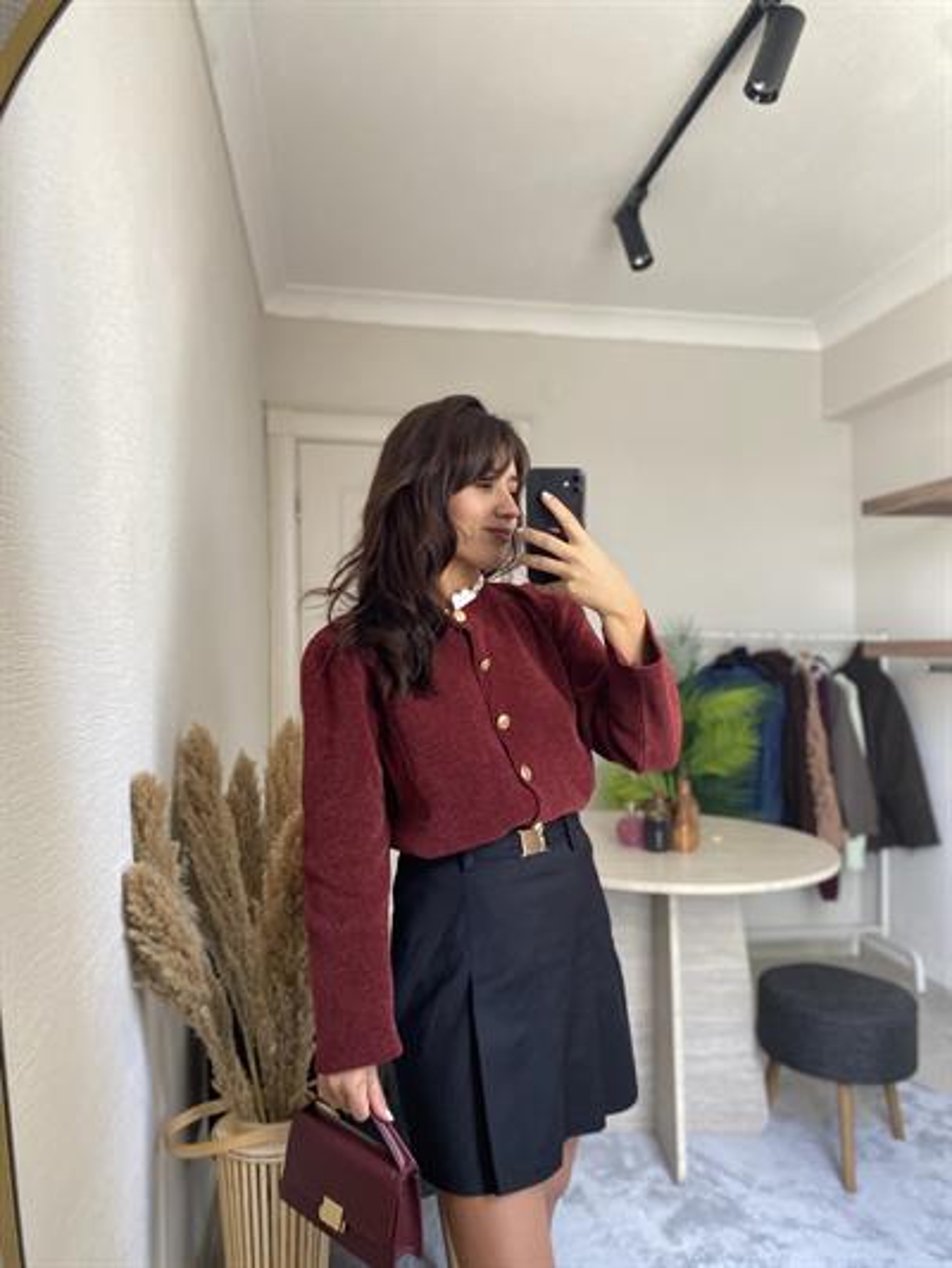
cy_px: 634
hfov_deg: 53.1
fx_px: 953
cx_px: 476
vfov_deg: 67.3
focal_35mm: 26
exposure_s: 1/60
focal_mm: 4.25
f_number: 1.8
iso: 250
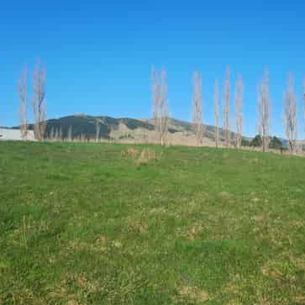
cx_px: 200
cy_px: 152
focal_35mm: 30
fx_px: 299
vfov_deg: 54.0
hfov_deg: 53.1
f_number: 2
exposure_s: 1/842
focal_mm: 4.6
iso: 32
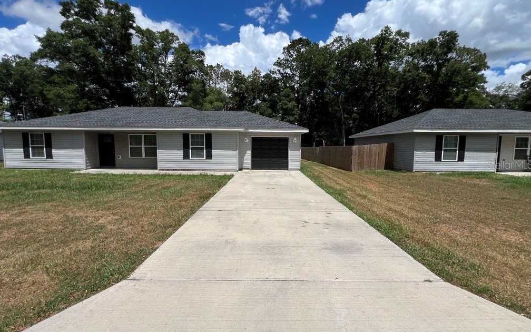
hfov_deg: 105.3
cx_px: 266
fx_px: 203
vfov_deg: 78.6
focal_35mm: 14
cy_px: 164
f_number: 1.8
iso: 32
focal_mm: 1.57
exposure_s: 1/2481
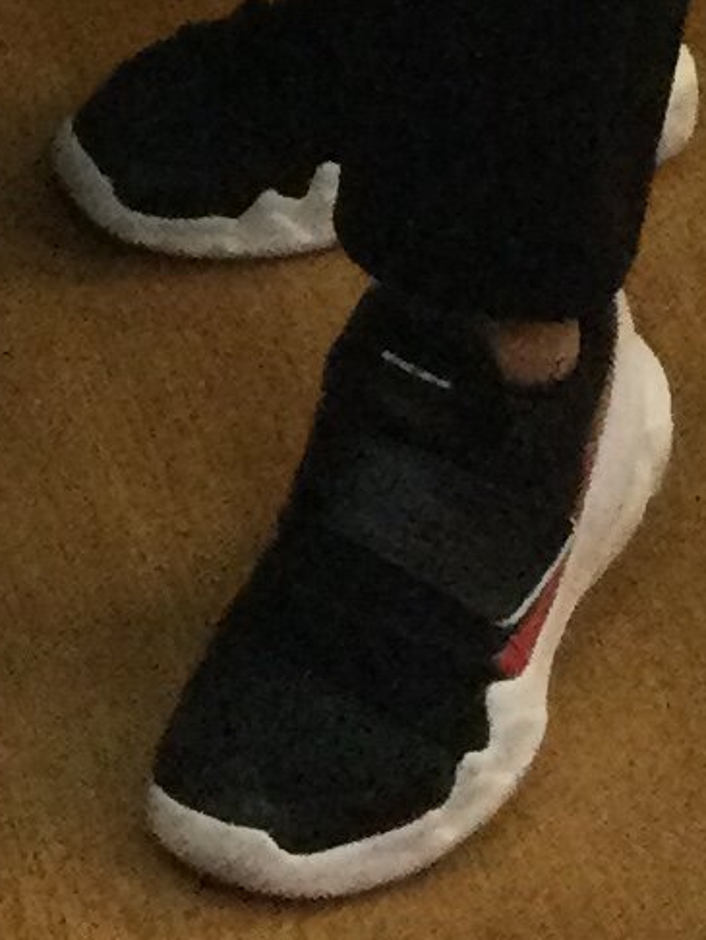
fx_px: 5651
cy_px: -2170
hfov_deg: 7.0
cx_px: -507
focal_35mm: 208
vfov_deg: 7.8
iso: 160
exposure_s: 1/30
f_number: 2.4
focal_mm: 3.3
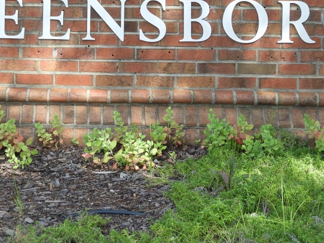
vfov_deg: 12.4
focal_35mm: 118
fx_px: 1105
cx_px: 116
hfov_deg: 16.7
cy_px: -22
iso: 100
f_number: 4
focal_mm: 9
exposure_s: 1/200
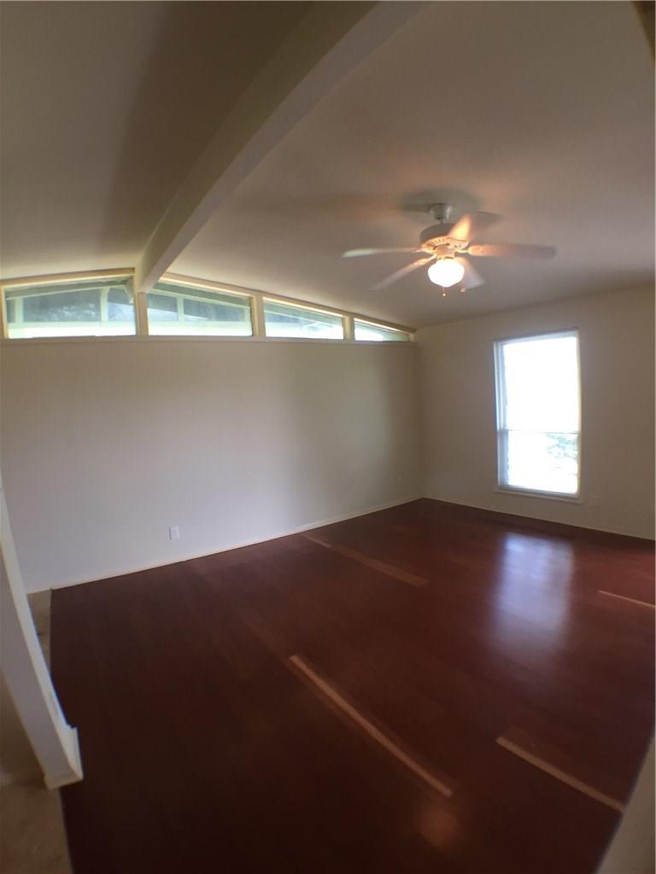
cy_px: 437
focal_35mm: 29
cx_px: 328
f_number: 2.2
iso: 100
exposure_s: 1/30
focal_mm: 4.15
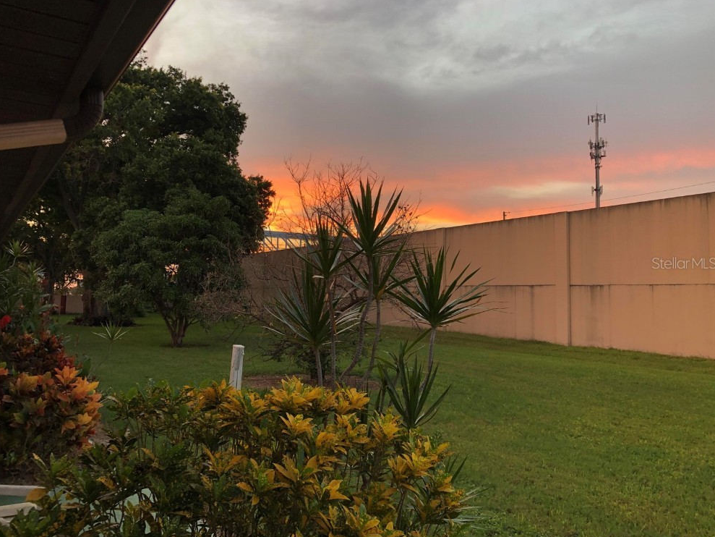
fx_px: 599
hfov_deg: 61.6
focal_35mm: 29
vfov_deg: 48.2
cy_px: 263
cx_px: 350
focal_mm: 3.99
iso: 100
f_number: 1.8
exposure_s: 1/60
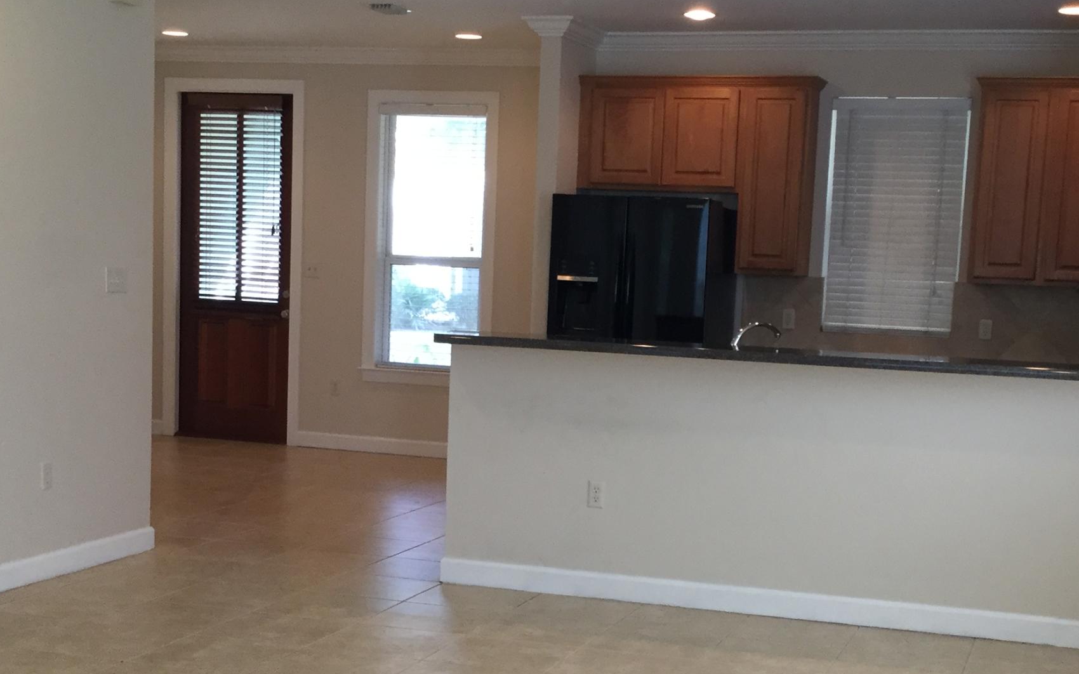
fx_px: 1705
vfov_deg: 22.2
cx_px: 561
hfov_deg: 35.1
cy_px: 467
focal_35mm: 58
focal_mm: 3.3
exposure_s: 1/30
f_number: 2.4
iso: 64
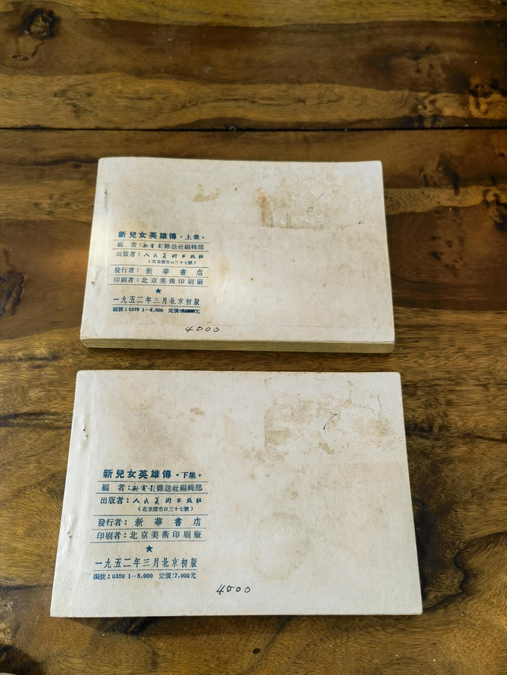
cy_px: 338
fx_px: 586
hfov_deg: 46.8
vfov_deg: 60.0
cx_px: 254
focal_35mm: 30
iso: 64
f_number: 1.9
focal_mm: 6.67
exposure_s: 1/120
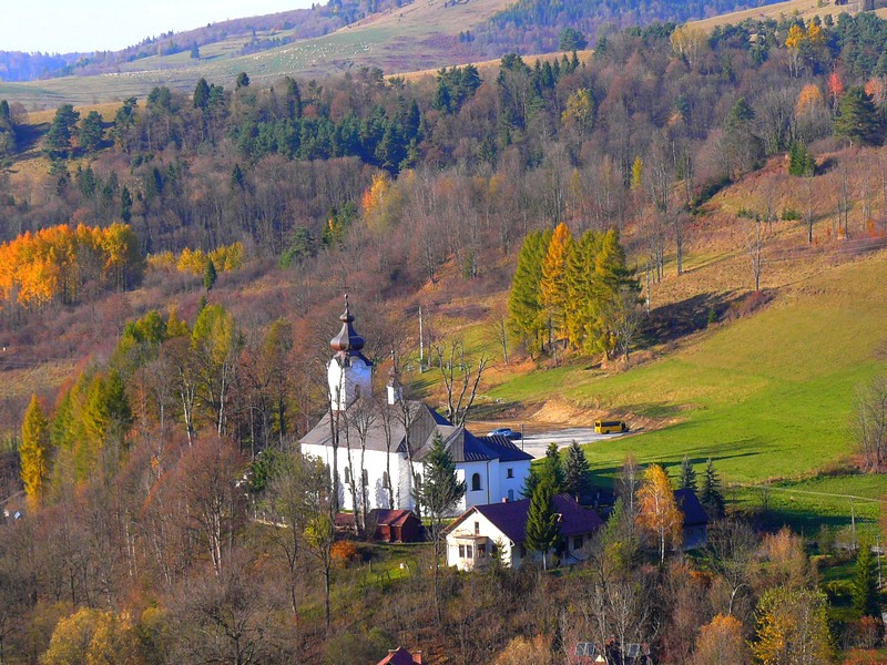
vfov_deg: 10.6
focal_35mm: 140
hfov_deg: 14.1
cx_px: 444
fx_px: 3587
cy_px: 332
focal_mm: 15.5
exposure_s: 1/250
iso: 100
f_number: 4.5
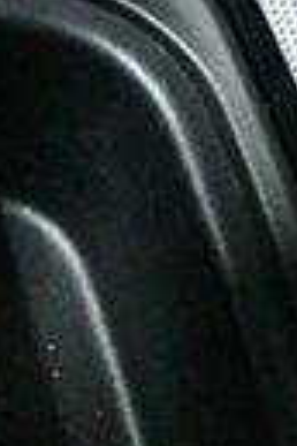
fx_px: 3118
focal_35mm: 252
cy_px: -41
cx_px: -131
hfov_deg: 5.4
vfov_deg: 8.1
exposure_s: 1/25
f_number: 5
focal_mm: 34
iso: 12800
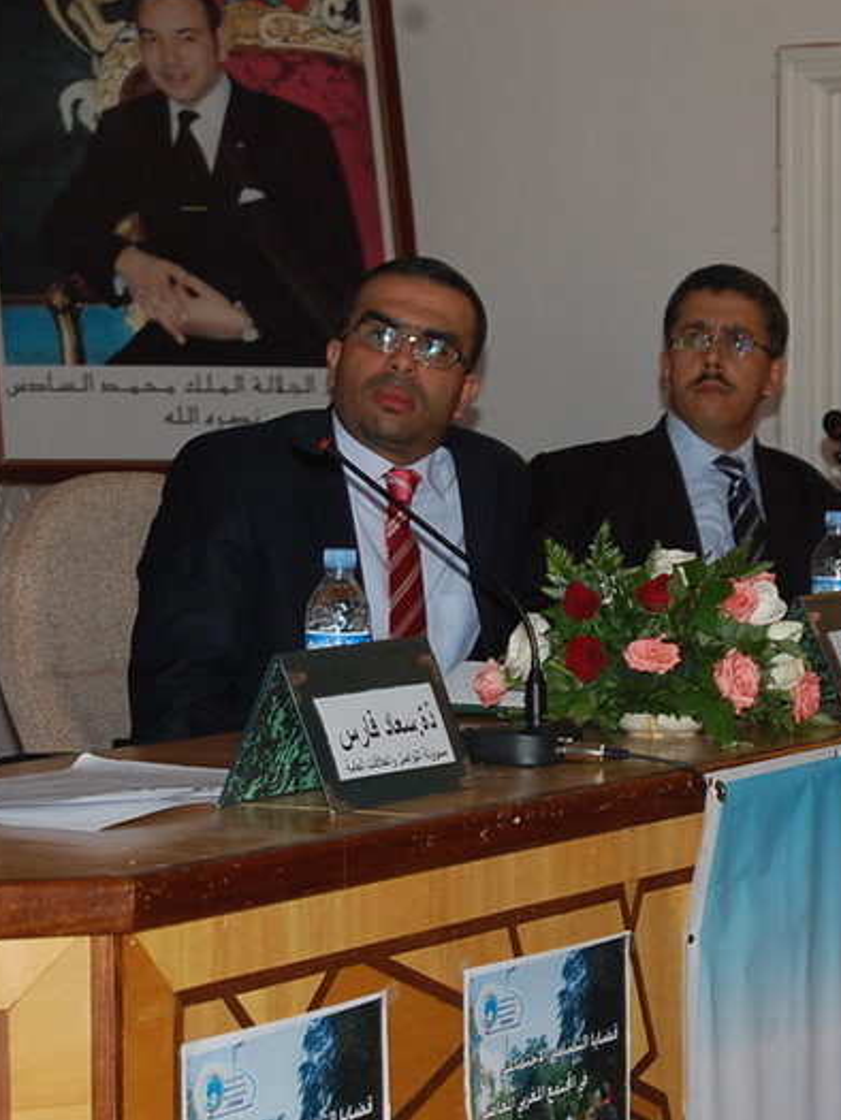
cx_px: 395
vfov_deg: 16.3
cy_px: 560
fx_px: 3909
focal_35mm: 121
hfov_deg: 12.3
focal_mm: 55
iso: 400
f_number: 5.6
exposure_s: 1/60
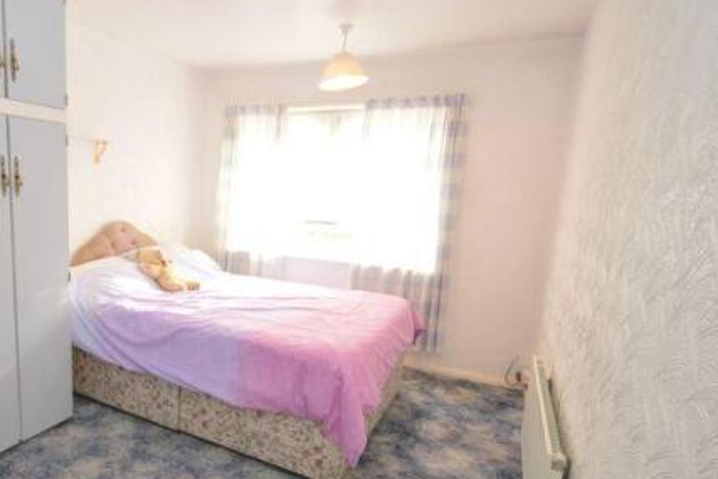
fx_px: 459
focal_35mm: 23
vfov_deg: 54.9
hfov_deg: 72.0
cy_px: 276
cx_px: 200
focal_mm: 10
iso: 400
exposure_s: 1/100
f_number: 5
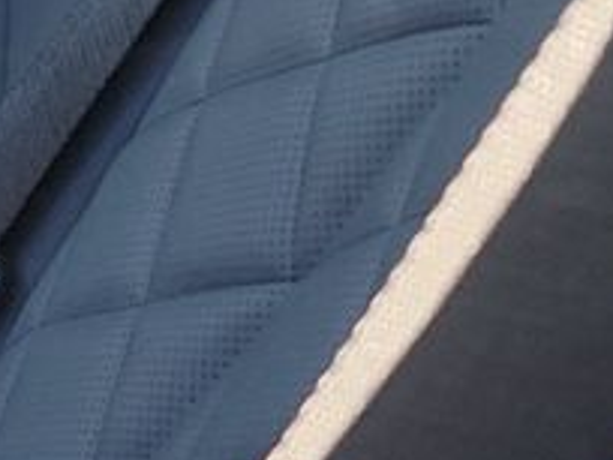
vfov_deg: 7.8
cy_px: -102
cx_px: -643
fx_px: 3329
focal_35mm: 188
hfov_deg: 9.7
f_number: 1.8
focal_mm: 6.7
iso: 170
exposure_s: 1/59
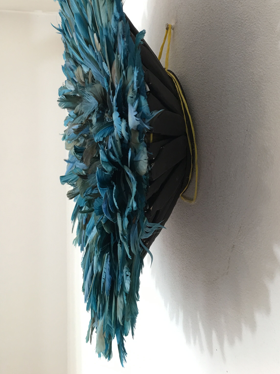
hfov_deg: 36.0
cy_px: 125
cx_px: 134
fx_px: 431
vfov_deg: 46.1
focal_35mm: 40
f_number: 2.2
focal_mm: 4.15
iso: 50
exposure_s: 1/17
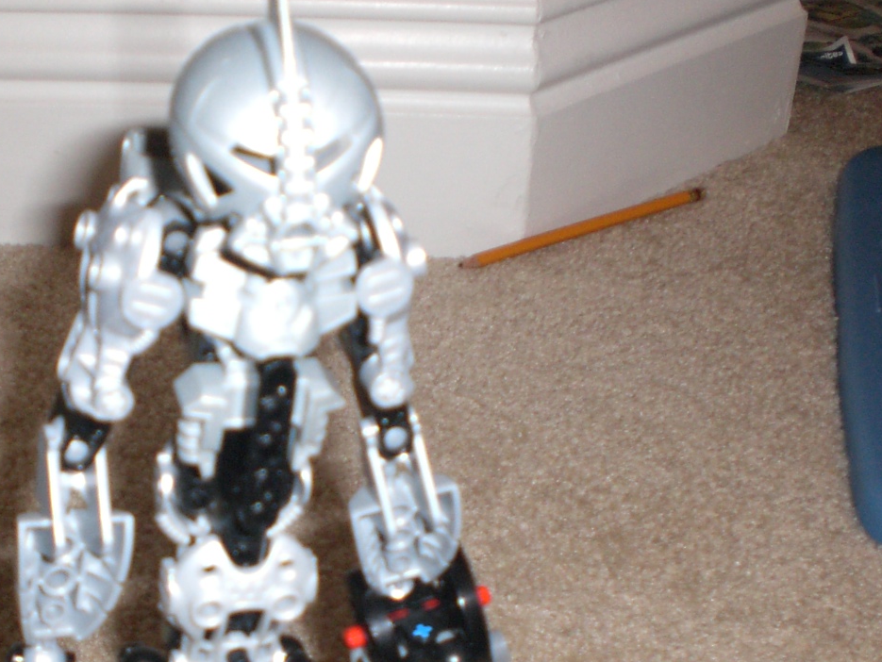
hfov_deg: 29.4
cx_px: 229
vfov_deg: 22.3
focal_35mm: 65
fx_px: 1657
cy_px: 528
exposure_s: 1/60
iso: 200
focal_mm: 6.3
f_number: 3.1
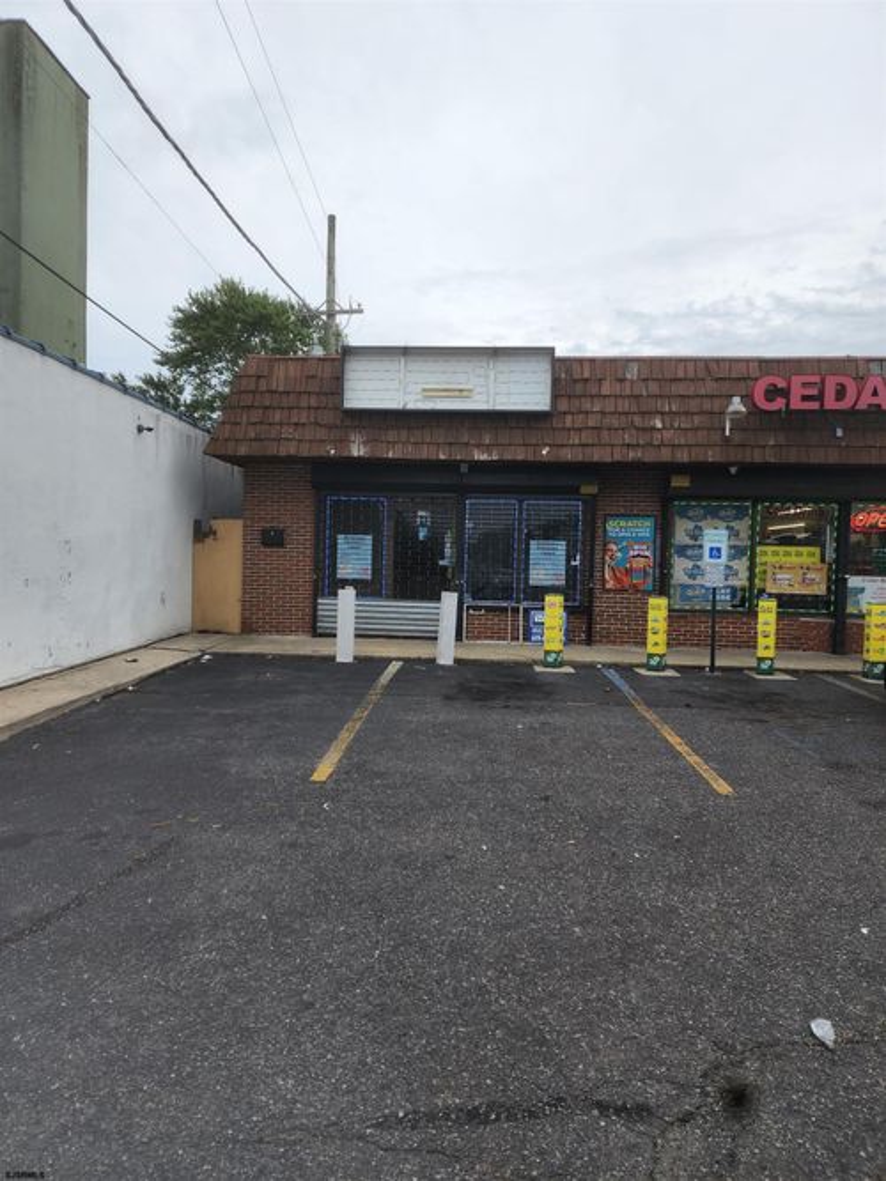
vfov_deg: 73.9
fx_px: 785
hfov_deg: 58.9
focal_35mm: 23
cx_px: 443
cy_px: 590
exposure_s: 1/452
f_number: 1.8
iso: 12
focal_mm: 6.4
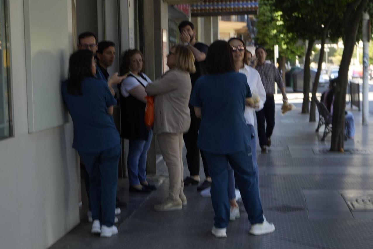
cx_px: 206
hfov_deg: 29.6
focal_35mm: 68
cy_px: 123
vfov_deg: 20.0
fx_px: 705
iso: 125
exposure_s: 1/100
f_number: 5.6
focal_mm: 54
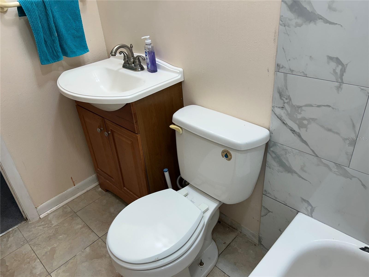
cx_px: 184
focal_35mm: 26
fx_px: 277
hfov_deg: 67.3
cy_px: 138
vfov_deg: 53.1
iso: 64
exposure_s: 1/120
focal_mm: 5.7
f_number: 1.5
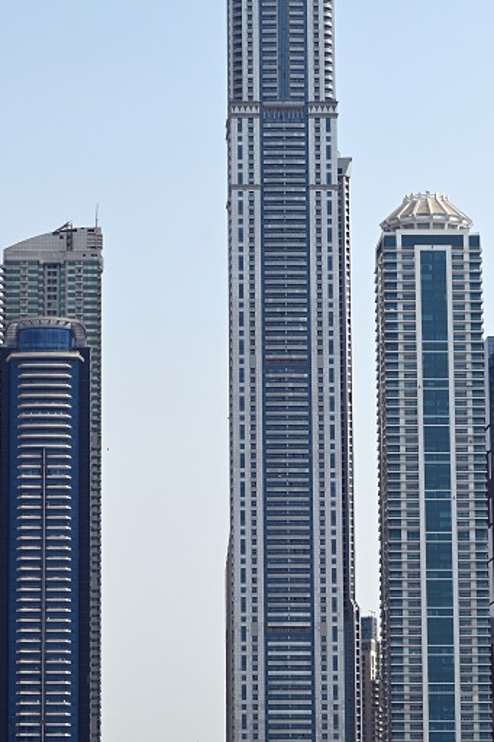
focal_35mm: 130
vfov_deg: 15.8
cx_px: 87
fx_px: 2677
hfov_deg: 10.5
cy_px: 400
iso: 100
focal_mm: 70
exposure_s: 1/800
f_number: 7.1
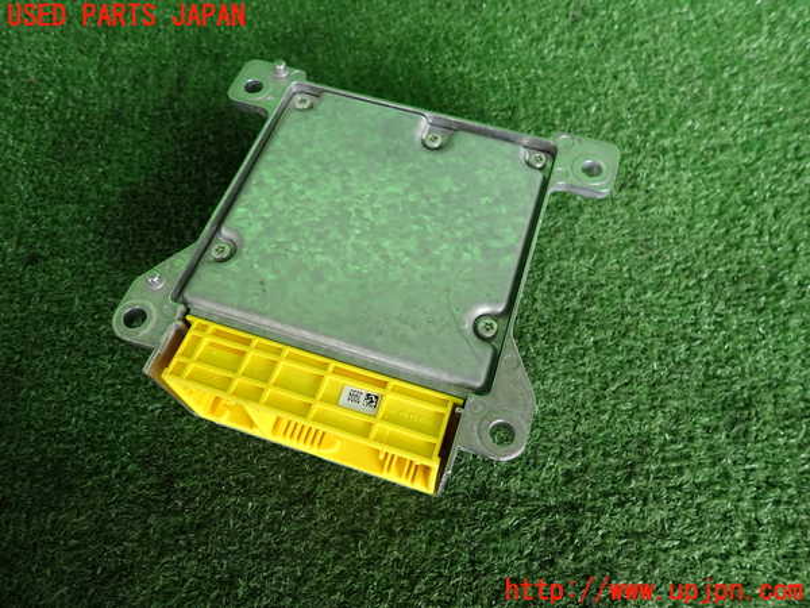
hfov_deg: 69.4
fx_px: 585
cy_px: 304
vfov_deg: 54.9
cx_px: 405
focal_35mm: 25
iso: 100
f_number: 2
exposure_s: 1/80
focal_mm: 4.5
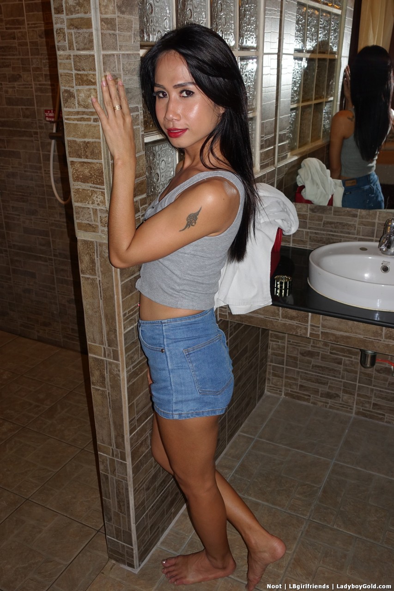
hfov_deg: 40.0
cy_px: 296
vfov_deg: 57.2
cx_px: 197
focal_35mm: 33
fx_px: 542
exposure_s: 1/30
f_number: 2.8
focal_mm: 11.93
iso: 200
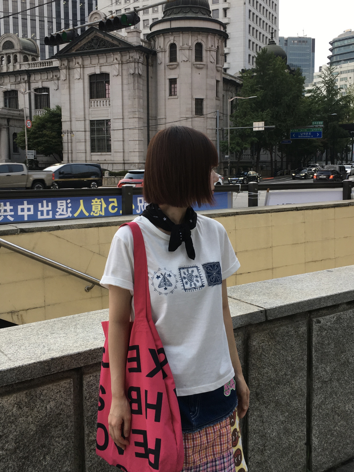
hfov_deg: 48.2
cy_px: 236
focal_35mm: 29
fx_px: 395
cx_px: 177
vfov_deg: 61.7
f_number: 2.2
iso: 32
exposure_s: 1/120
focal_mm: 4.15
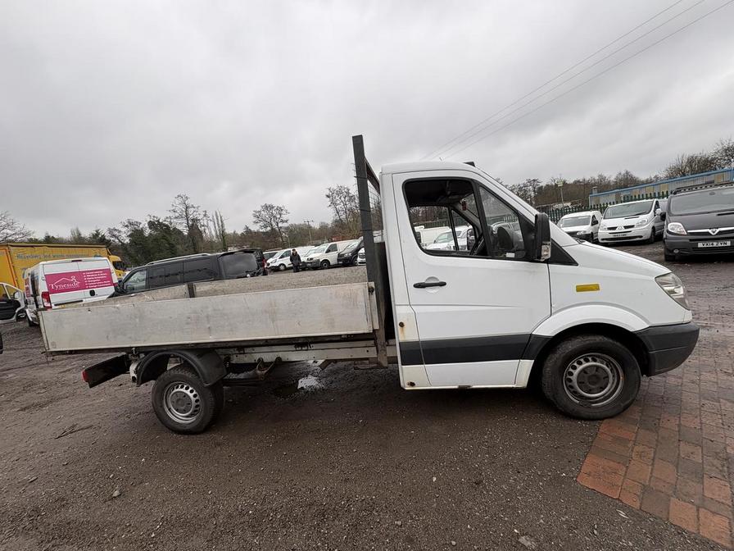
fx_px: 297
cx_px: 367
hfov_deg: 102.1
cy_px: 276
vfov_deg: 85.7
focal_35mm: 14
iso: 40
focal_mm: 2.22
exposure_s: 1/224
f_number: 2.2
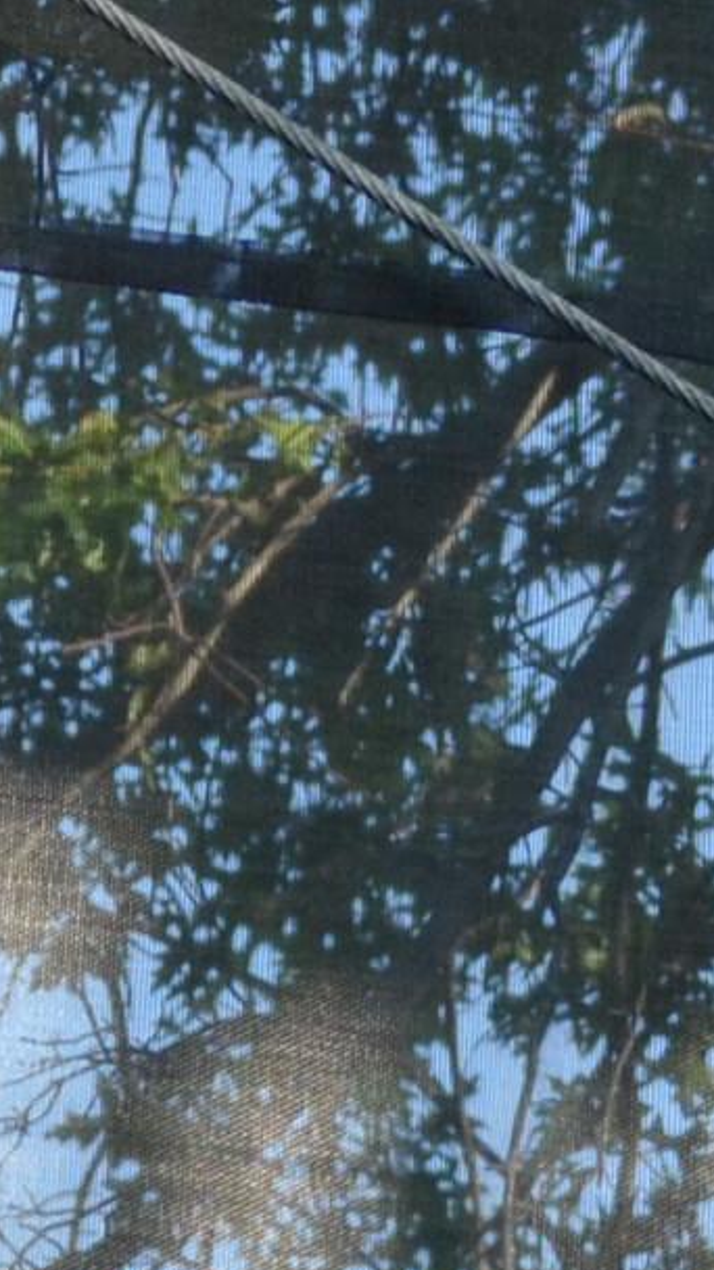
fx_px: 17643
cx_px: -288
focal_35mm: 524
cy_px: 616
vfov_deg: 4.1
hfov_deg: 2.3
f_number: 4.5
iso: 400
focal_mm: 55
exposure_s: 1/1250
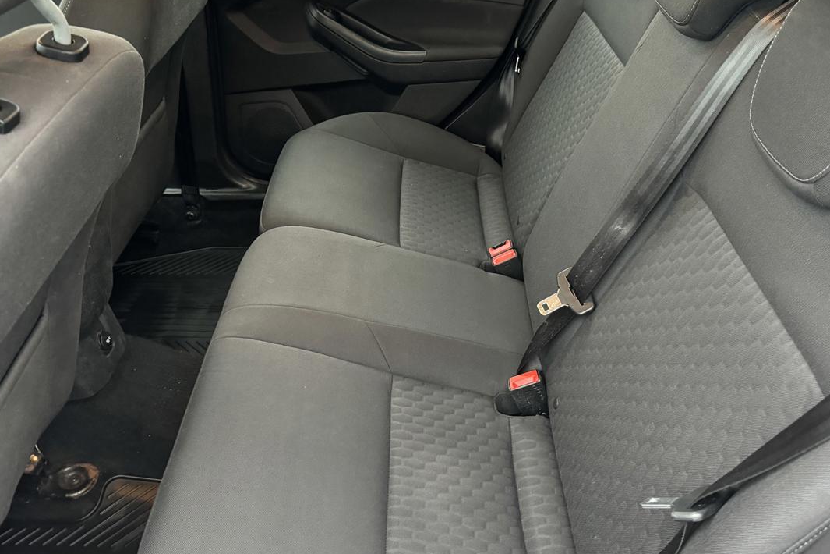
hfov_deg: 58.7
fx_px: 738
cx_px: 420
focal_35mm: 32
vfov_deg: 41.0
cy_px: 228
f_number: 1.78
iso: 1000
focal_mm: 6.76
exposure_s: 1/36
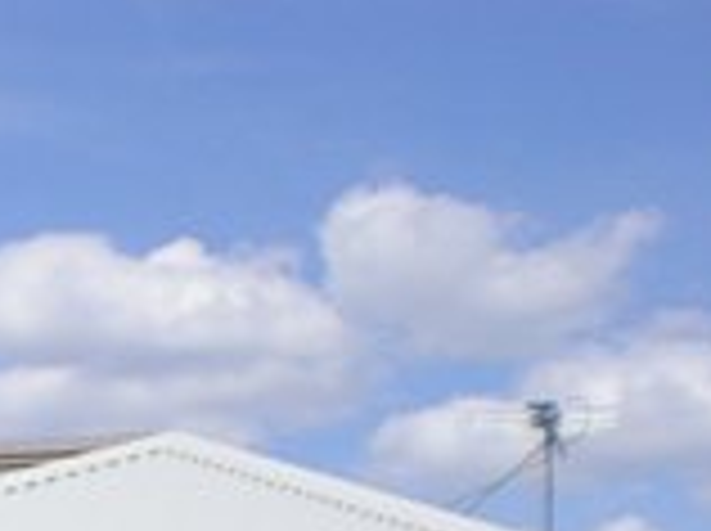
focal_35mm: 193
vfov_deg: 7.2
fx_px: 3958
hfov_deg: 9.8
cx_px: -522
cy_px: 1274
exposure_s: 1/459
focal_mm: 6.3
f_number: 4.6
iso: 50
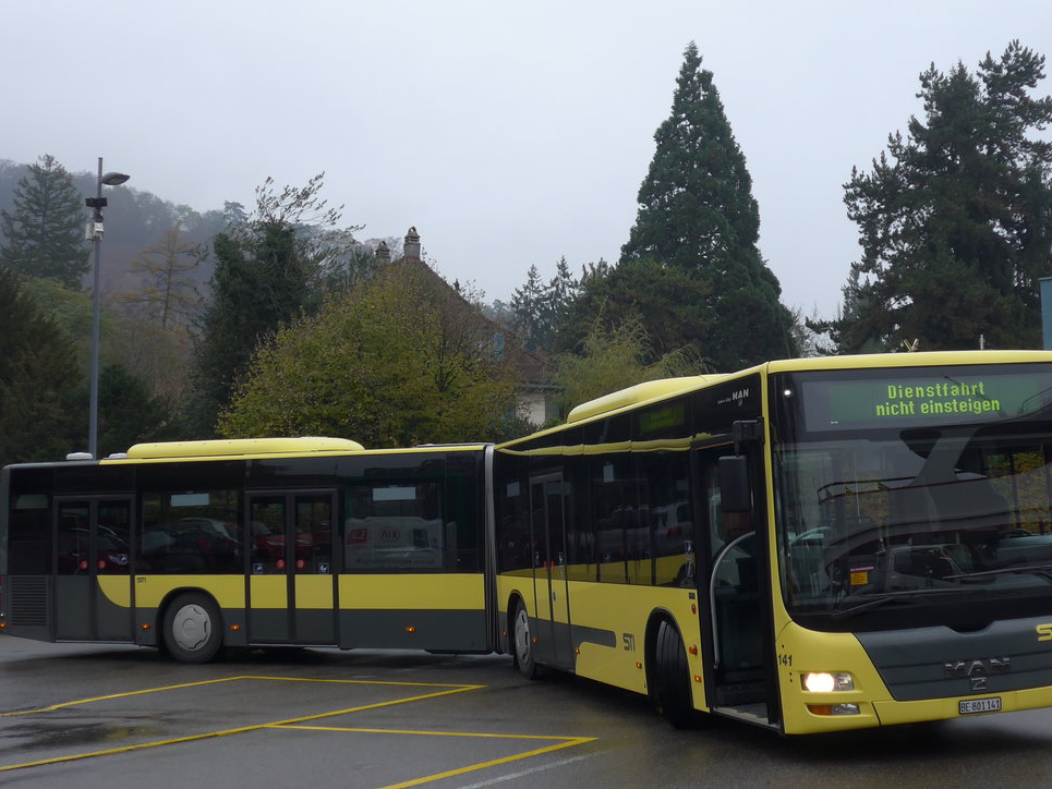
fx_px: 1550
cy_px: 367
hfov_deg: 37.4
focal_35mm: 51
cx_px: 591
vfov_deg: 28.6
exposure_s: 1/200
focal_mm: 8.4
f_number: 2.8
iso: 80
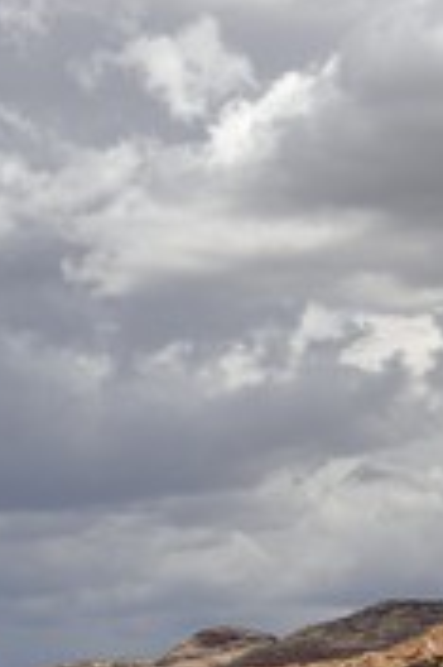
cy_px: 360
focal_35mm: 167
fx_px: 3088
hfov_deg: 8.1
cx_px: 492
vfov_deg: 12.3
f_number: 7.1
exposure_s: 1/3200
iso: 400
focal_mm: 70
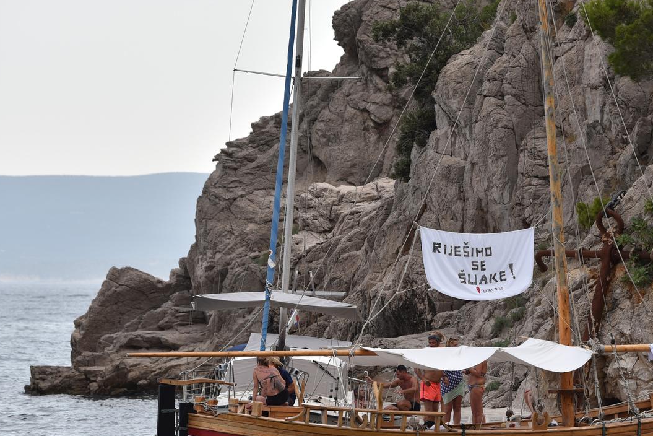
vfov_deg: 6.2
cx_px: 456
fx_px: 3991
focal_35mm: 220
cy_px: 277
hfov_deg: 9.3
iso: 100
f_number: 4.5
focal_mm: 145
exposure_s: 1/500
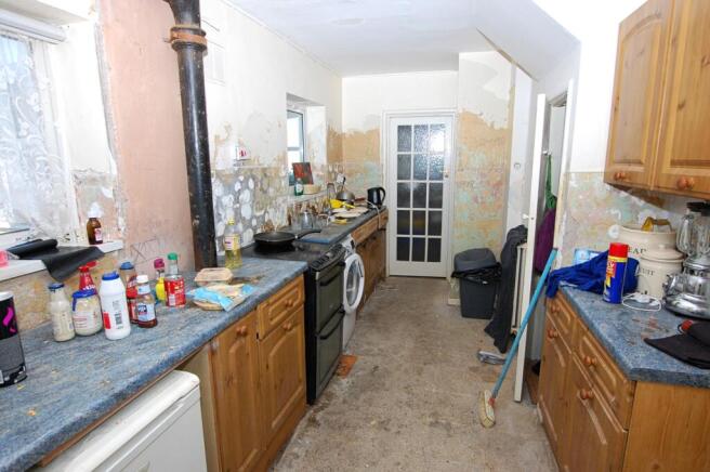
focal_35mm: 20
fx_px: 384
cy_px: 236
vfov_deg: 63.1
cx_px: 355
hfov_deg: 85.5
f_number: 7.1
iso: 800
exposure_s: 1/200
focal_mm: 13
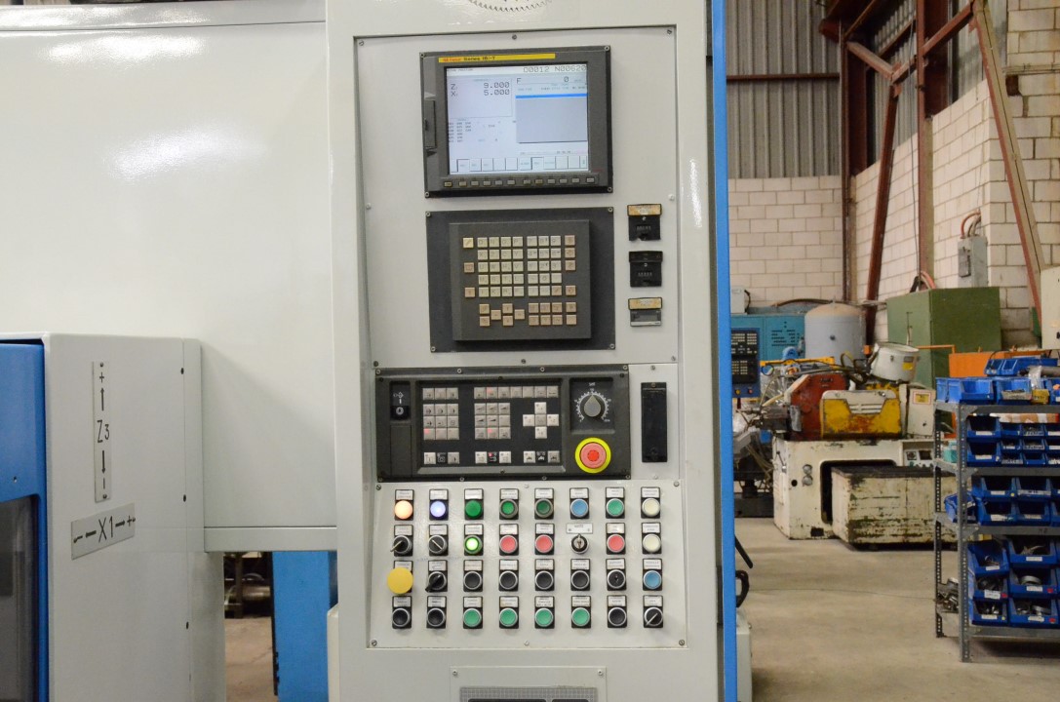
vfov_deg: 34.1
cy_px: 351
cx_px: 530
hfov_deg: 49.6
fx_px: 1146
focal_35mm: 39
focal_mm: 26
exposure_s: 1/200
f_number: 7.1
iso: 6400
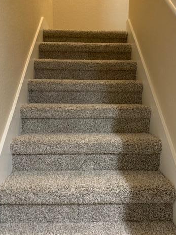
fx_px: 244
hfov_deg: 39.7
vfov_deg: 51.3
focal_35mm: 36
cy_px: 118
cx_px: 93
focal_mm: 4.25
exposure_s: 1/30
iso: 400
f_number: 1.8
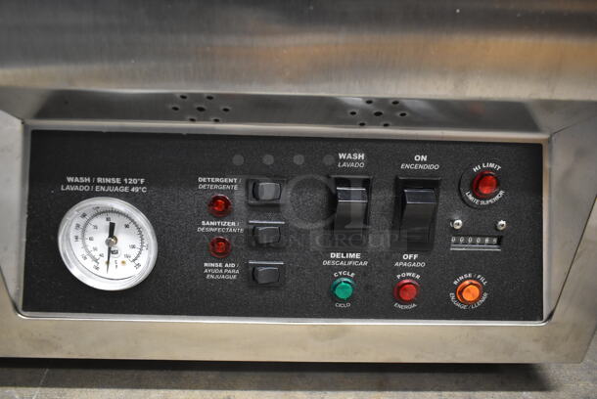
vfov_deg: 48.0
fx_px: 448
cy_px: 200
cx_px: 298
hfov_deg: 67.3
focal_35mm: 27
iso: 2500
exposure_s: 1/30
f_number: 3.5
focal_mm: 18
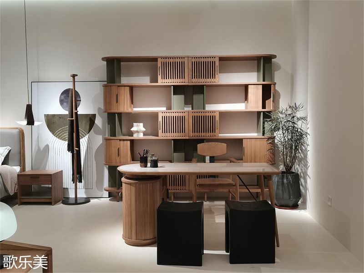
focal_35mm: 34
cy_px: 136
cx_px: 182
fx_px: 358
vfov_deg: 41.8
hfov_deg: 54.0
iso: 100
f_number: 1.8
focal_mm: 5.58
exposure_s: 1/50
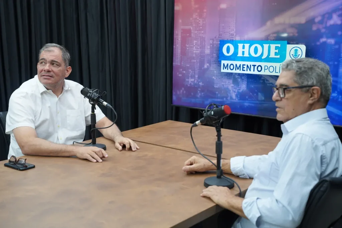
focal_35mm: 49
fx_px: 463
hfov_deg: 40.6
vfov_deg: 27.7
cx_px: 171
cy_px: 114
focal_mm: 48.7
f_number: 4
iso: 640
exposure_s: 1/160
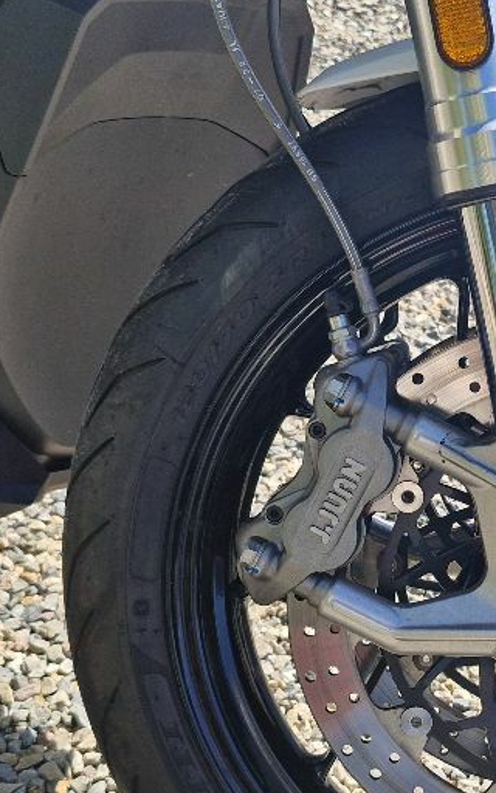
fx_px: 1319
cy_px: 524
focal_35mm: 61
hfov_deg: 20.7
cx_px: 476
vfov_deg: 33.2
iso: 50
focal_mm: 5.54
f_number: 1.8
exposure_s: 1/842
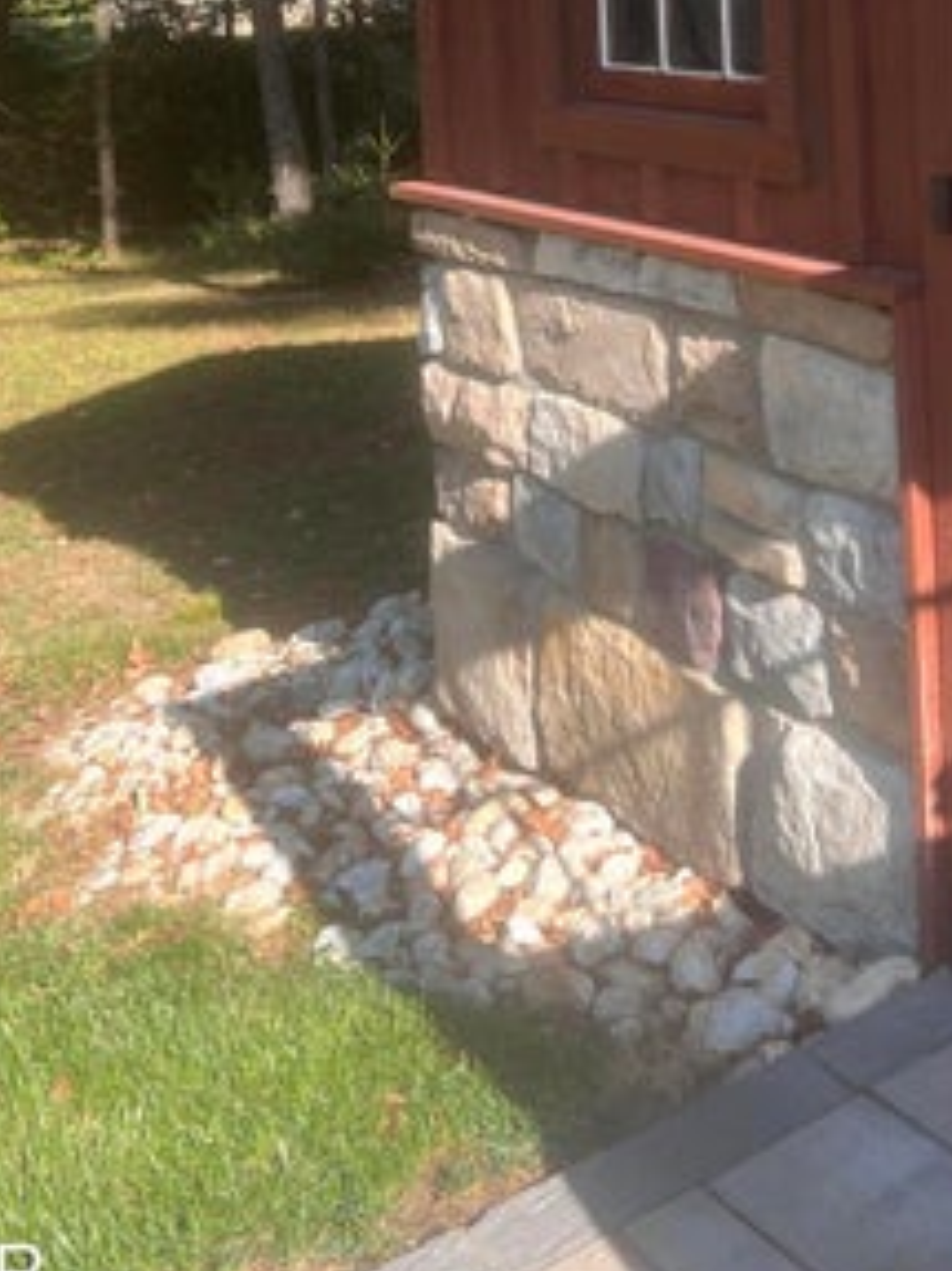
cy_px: -13
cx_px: 611
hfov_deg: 25.1
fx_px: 2128
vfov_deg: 30.7
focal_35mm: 58
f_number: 1.5
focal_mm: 5.7
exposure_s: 1/894
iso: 50
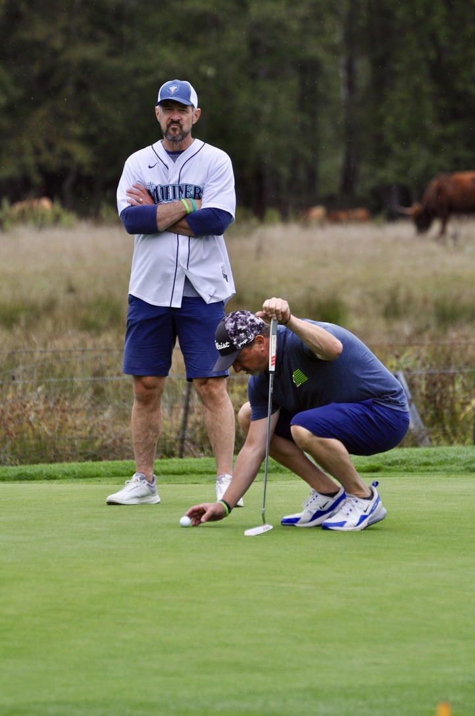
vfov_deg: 6.0
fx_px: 6845
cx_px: 238
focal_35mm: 345
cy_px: 358
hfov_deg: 4.0
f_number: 5.3
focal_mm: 230
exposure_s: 1/1000
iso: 400
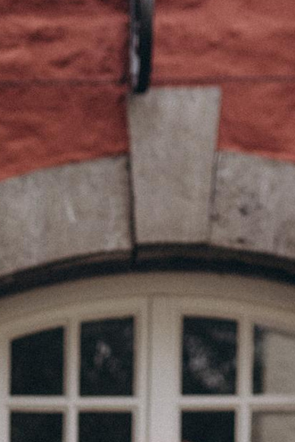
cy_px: 1347
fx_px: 2839
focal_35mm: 231
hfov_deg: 5.8
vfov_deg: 7.7
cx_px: -223
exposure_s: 1/250
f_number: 2.8
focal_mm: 35
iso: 50
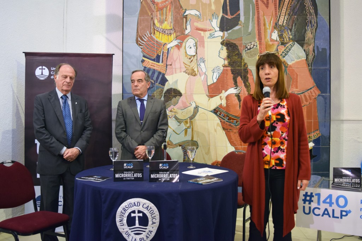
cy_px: 120
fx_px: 362
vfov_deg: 36.9
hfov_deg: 53.1
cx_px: 181
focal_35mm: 36
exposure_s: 1/60
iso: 1400
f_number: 4
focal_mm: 24
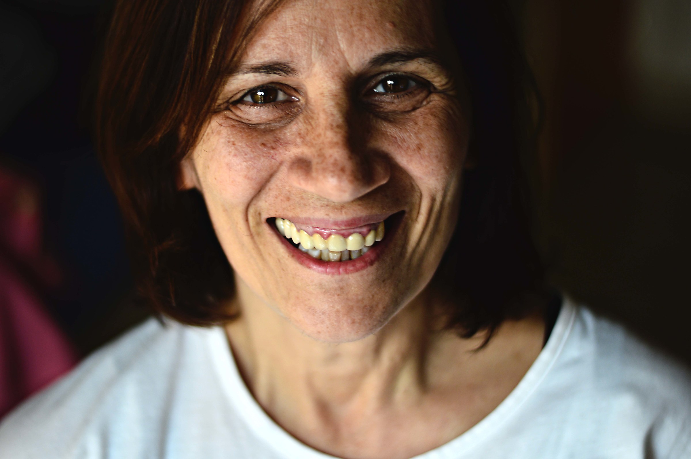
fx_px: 1438
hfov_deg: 27.0
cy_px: 230
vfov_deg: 18.1
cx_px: 346
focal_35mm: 75
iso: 100
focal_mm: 50
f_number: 1.8
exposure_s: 1/50
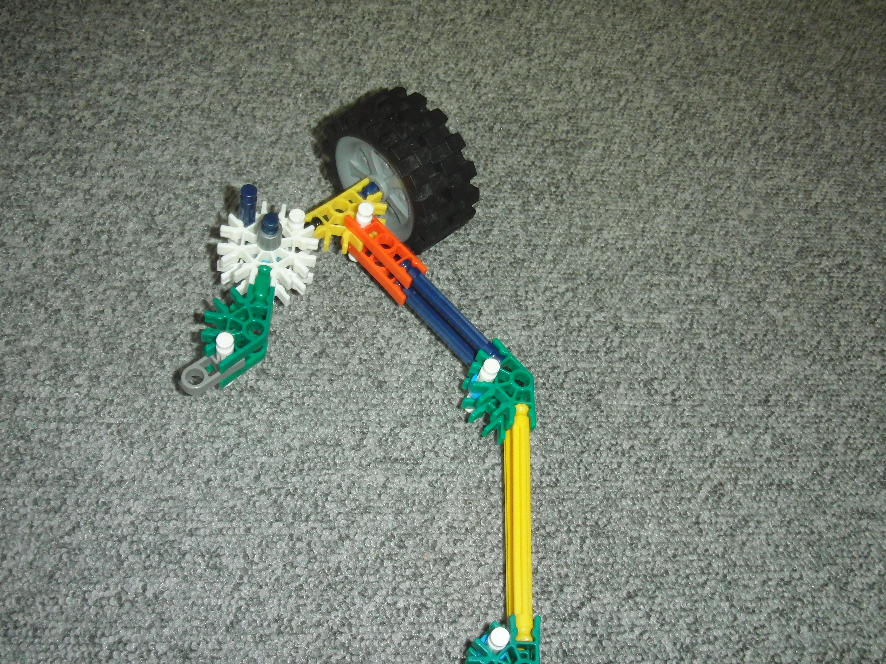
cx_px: 443
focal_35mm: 38
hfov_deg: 49.0
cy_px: 332
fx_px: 973
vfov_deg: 37.7
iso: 250
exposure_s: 1/40
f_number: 3.9
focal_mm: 6.66
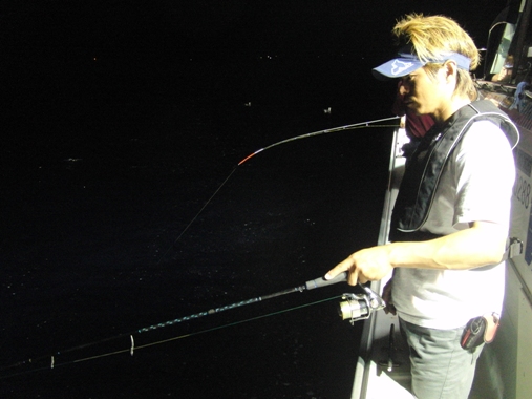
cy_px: 200
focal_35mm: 37
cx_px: 266
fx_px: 569
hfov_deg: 50.1
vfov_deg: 38.7
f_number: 3.6
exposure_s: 1/60
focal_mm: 6.42
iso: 800
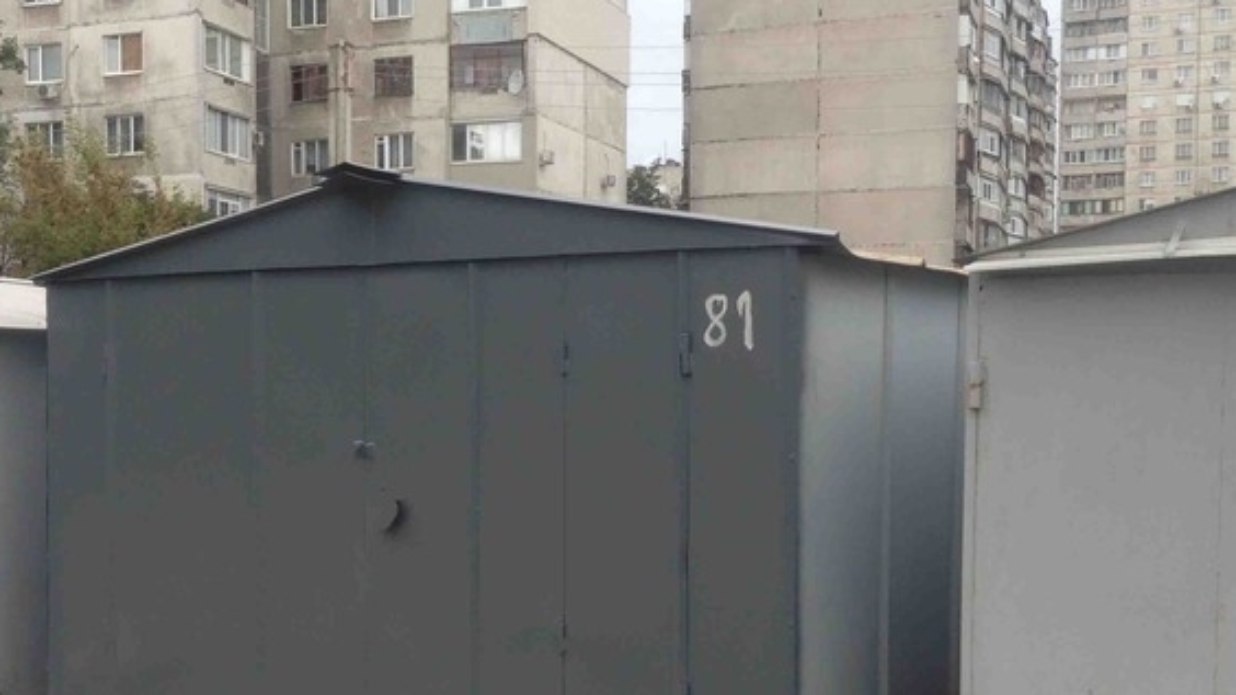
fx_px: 1671
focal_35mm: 51
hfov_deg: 40.3
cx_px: 467
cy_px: 443
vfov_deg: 23.4
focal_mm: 4.12
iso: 50
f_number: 2.4
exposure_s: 1/455
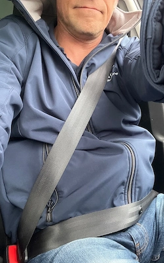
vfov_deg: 59.7
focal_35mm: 32
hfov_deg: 39.4
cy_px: 132
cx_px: 88
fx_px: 229
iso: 400
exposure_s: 1/40
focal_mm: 2.71
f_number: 2.2
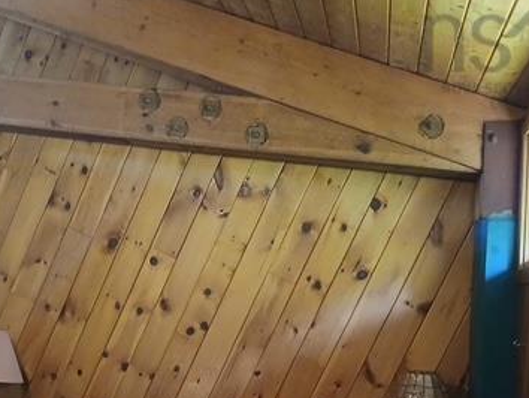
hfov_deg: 40.1
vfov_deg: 30.1
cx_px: 199
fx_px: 719
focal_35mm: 47
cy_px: 322
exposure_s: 1/20
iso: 640
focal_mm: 3.98
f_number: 1.8
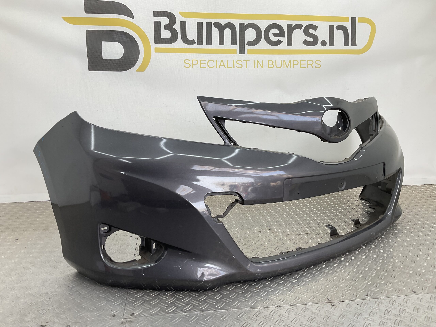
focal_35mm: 29
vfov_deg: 48.2
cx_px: 218
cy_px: 164
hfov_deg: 61.7
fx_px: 365
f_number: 1.8
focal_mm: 3
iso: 16
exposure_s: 1/120
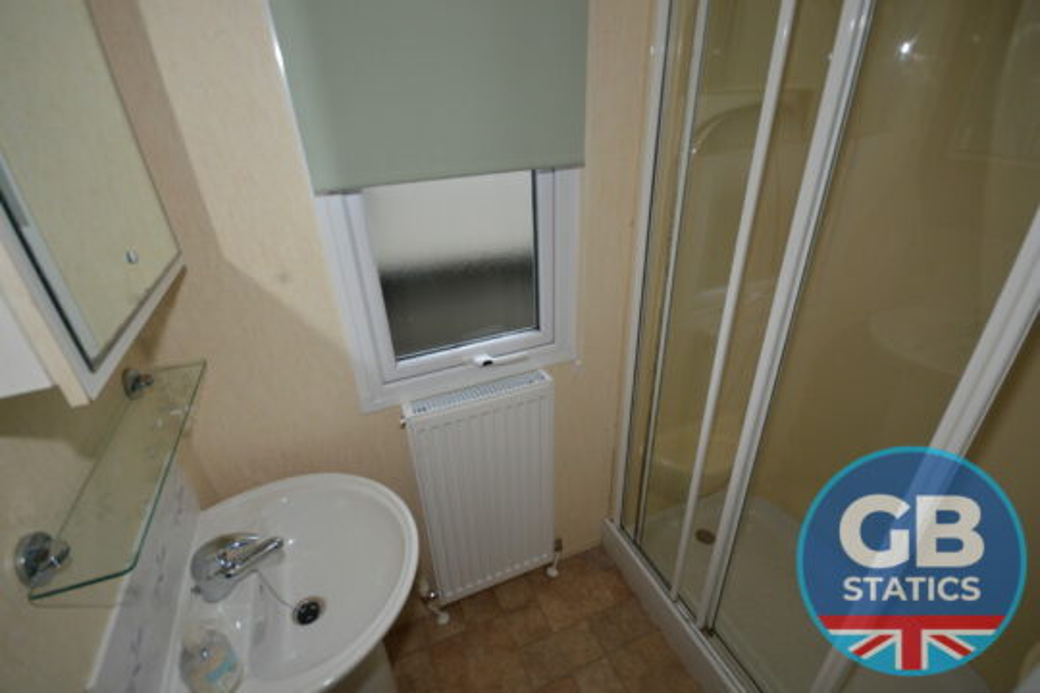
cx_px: 520
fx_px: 433
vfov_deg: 77.3
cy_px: 346
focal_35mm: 15
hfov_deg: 100.4
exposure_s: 1/60
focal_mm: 10
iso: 450
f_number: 4
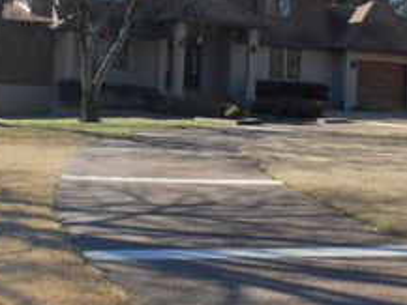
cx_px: 182
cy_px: 41
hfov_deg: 21.3
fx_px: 1082
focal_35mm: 92
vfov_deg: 15.9
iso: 80
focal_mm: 6.9
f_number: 4.3
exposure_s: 1/250
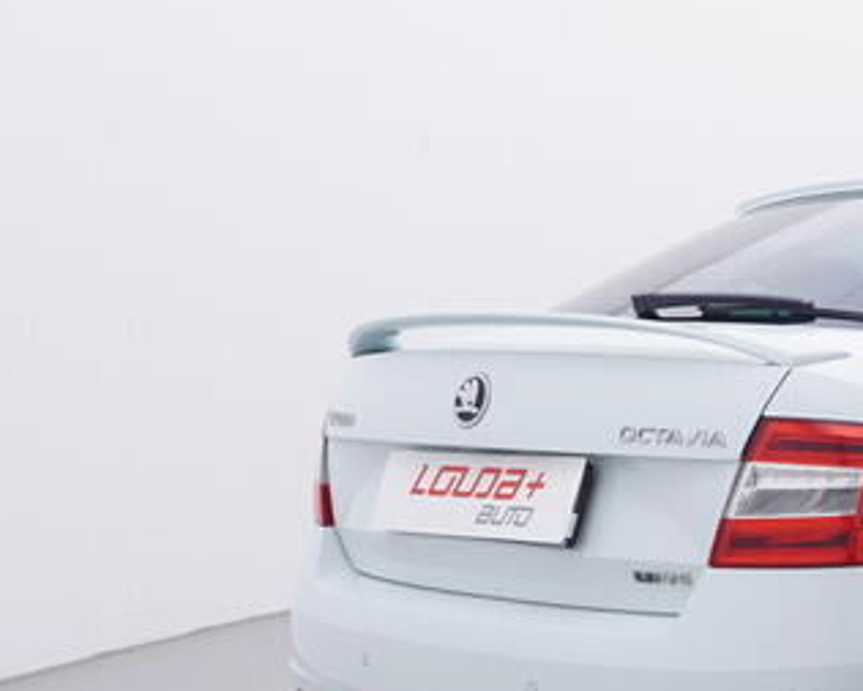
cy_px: 464
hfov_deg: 23.0
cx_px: 1259
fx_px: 1751
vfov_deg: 22.2
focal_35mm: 69
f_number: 5
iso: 200
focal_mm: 15
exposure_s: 1/80
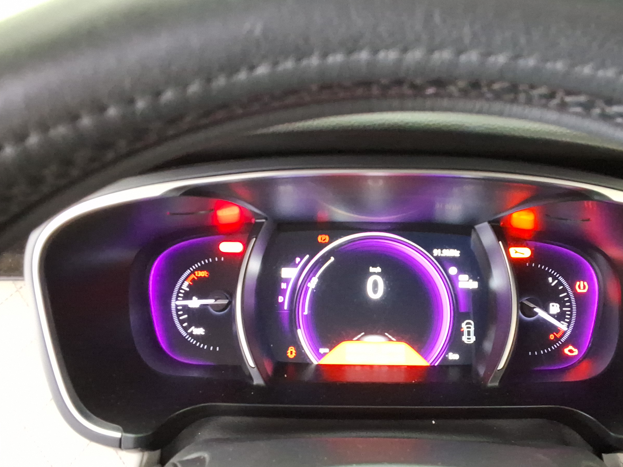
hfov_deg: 48.6
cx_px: 378
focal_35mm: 38
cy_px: 296
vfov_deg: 37.5
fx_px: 684
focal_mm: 2.91
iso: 334
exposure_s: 1/24
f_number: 1.9
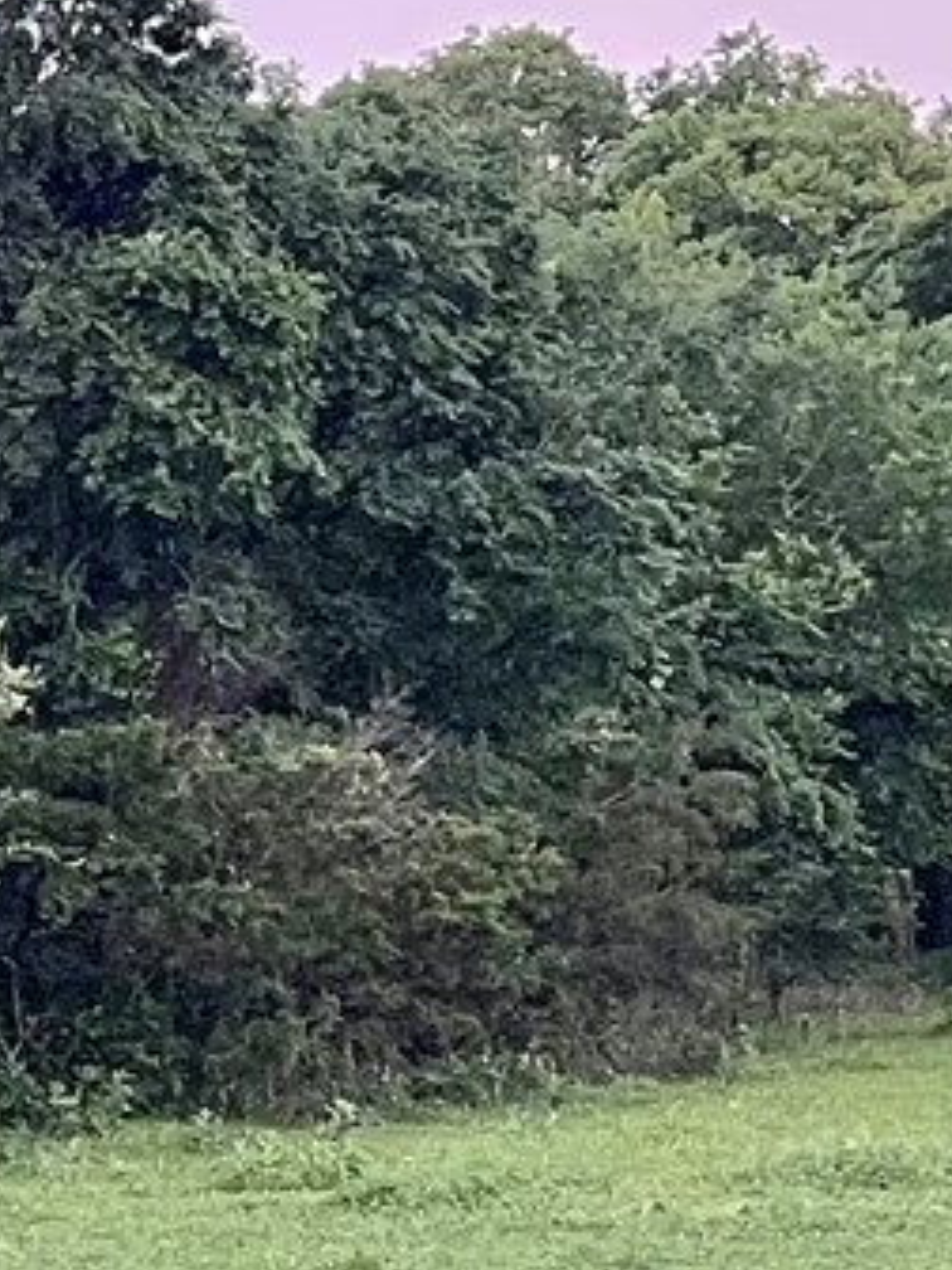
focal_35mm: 143
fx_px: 5244
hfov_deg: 9.6
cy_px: 941
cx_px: -982
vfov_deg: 13.8
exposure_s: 1/81
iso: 125
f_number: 1.6
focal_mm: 5.1
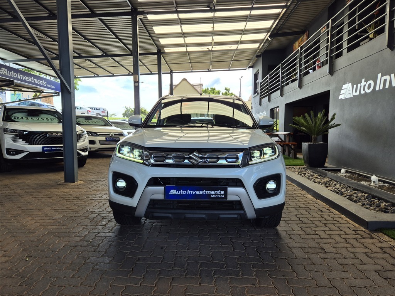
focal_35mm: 23
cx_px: 198
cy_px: 148
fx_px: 262
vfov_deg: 58.9
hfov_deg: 73.9
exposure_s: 1/313
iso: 25
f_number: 1.8
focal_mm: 5.4
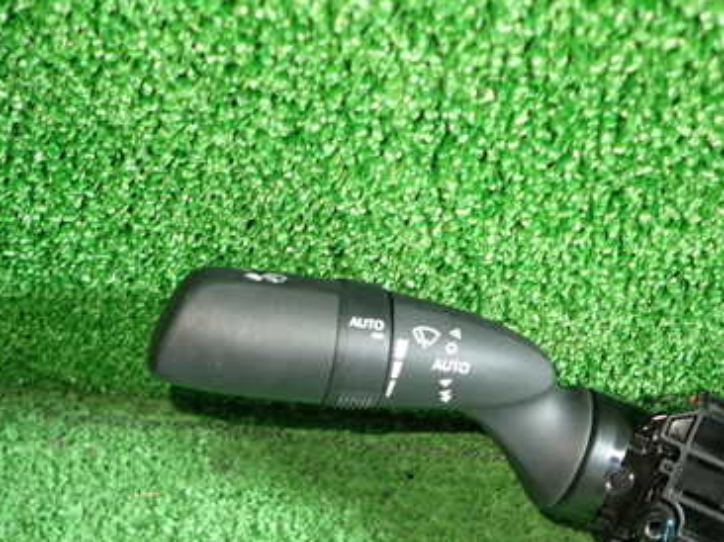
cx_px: 500
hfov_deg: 44.9
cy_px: 396
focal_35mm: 41
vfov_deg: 34.5
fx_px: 857
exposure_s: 1/30
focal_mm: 4.5
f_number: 2
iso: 320
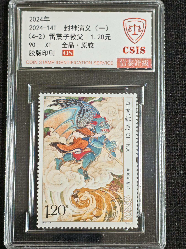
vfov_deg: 17.7
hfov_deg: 13.3
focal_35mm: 111
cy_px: 124
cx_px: 93
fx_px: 795
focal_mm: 4.94
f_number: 1.5
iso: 50
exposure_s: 1/455
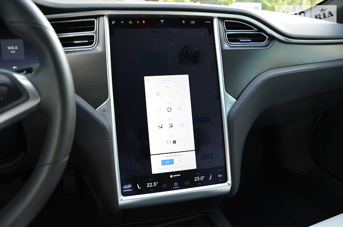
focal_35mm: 27
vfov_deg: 47.7
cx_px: 172
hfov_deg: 67.5
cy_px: 114
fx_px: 257
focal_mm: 18
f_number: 4
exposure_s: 1/60
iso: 400
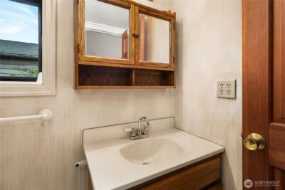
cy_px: 95
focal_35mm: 16
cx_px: 142
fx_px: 127
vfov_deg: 73.8
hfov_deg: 96.7
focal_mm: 16
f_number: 7.1
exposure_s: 1/15
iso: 1000
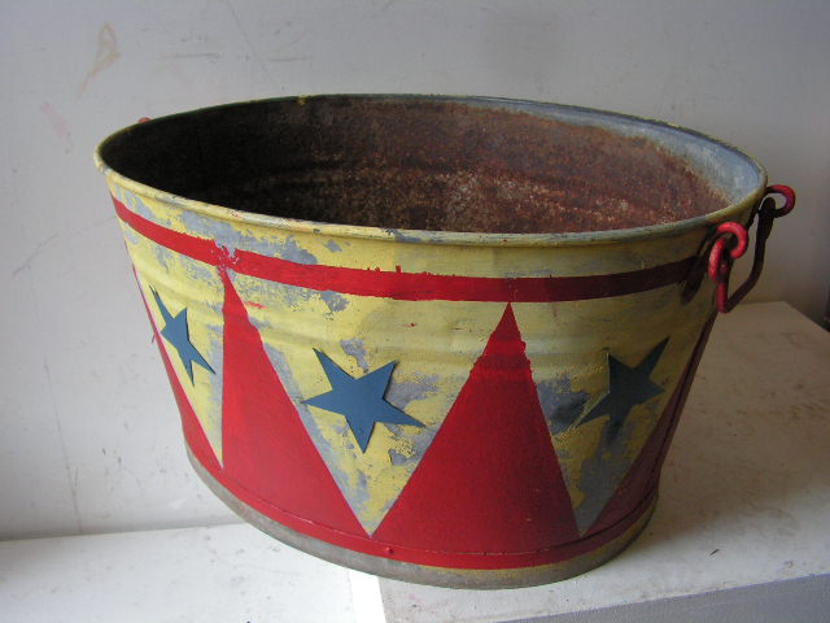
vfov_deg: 39.7
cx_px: 415
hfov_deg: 51.4
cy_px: 312
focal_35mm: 36
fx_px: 863
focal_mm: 6
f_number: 3.2
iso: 125
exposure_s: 1/40
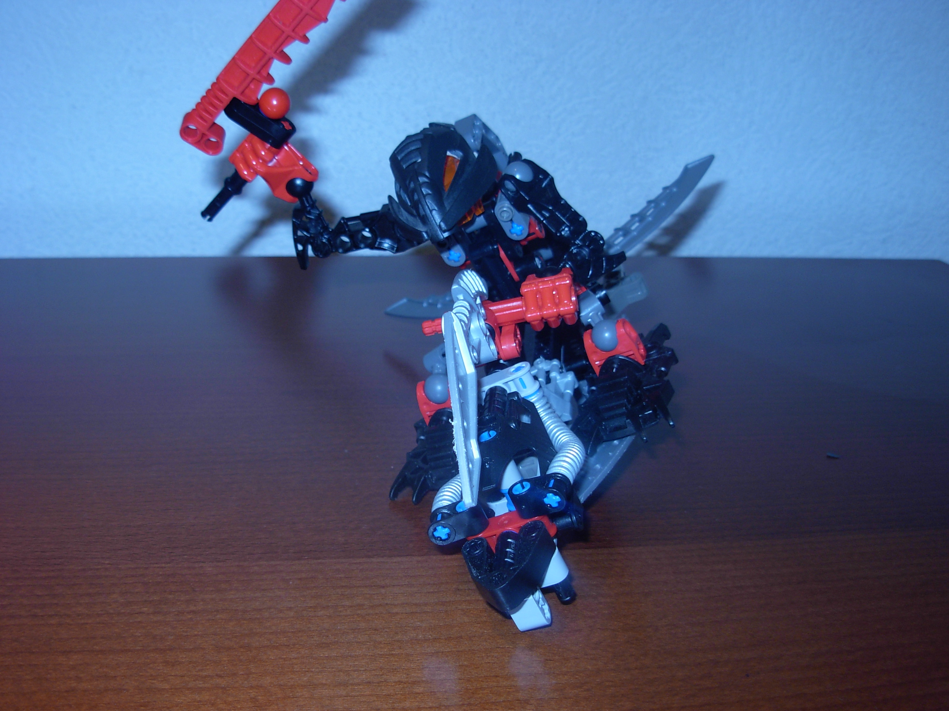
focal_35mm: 45
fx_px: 1234
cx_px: 474
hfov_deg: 42.1
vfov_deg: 32.2
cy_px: 356
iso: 79
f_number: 3.1
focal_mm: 7.5
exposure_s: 1/22.6
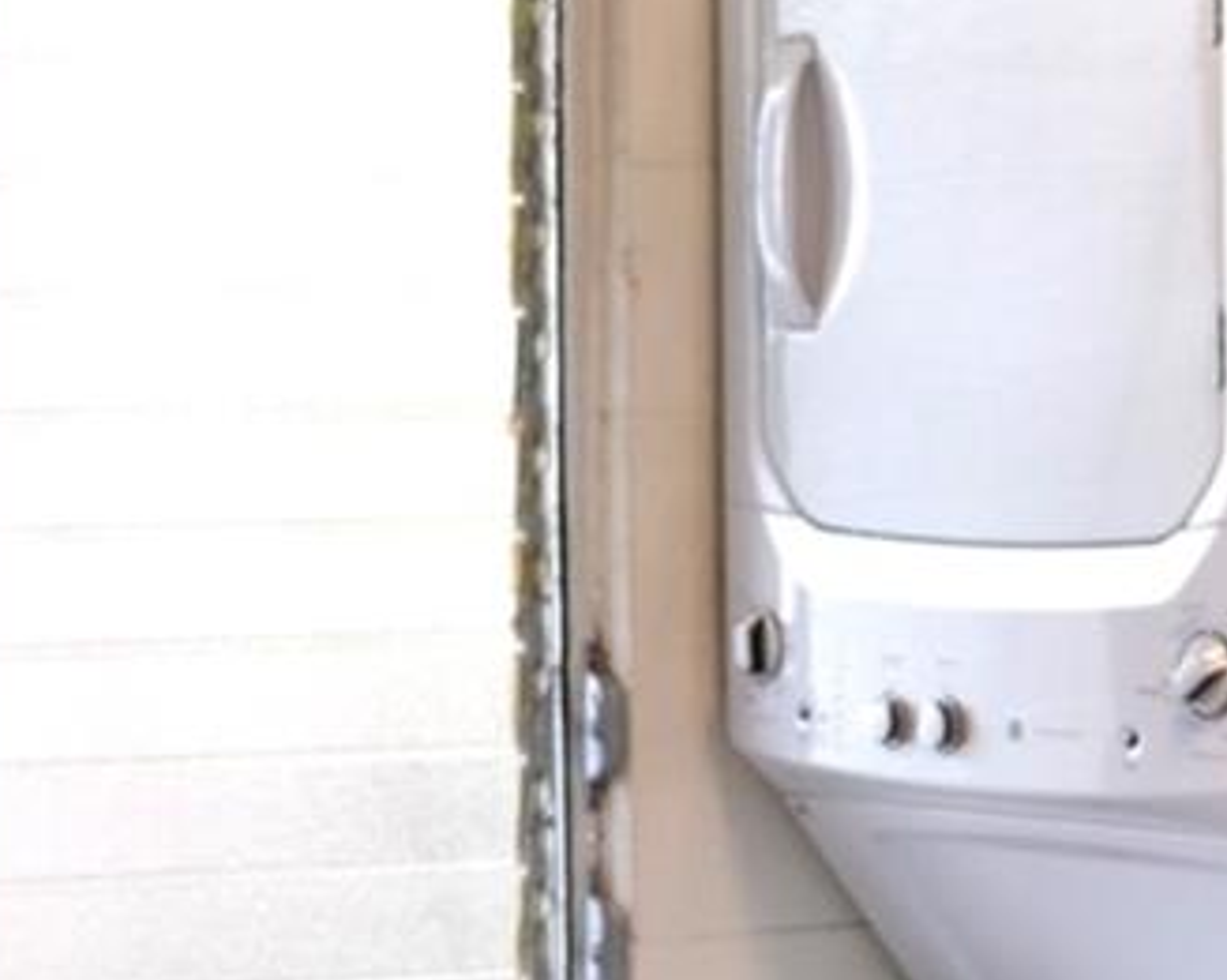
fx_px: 5333
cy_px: 413
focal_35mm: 147
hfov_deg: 13.1
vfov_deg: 10.5
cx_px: 792
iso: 800
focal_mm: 21.4
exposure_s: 1/125
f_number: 3.2
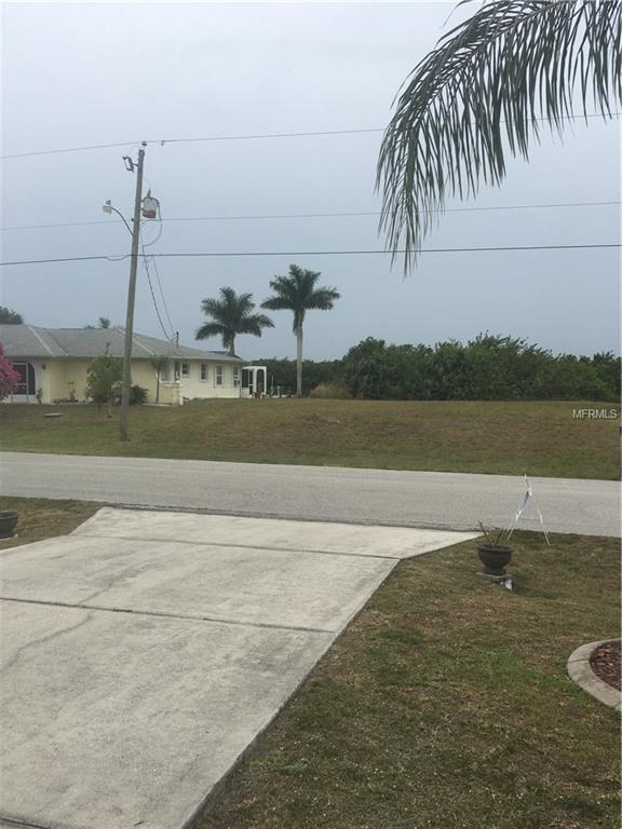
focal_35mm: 29
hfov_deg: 48.2
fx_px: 695
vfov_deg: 61.7
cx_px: 311
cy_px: 414
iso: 25
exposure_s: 1/855
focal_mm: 4.15
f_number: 2.2
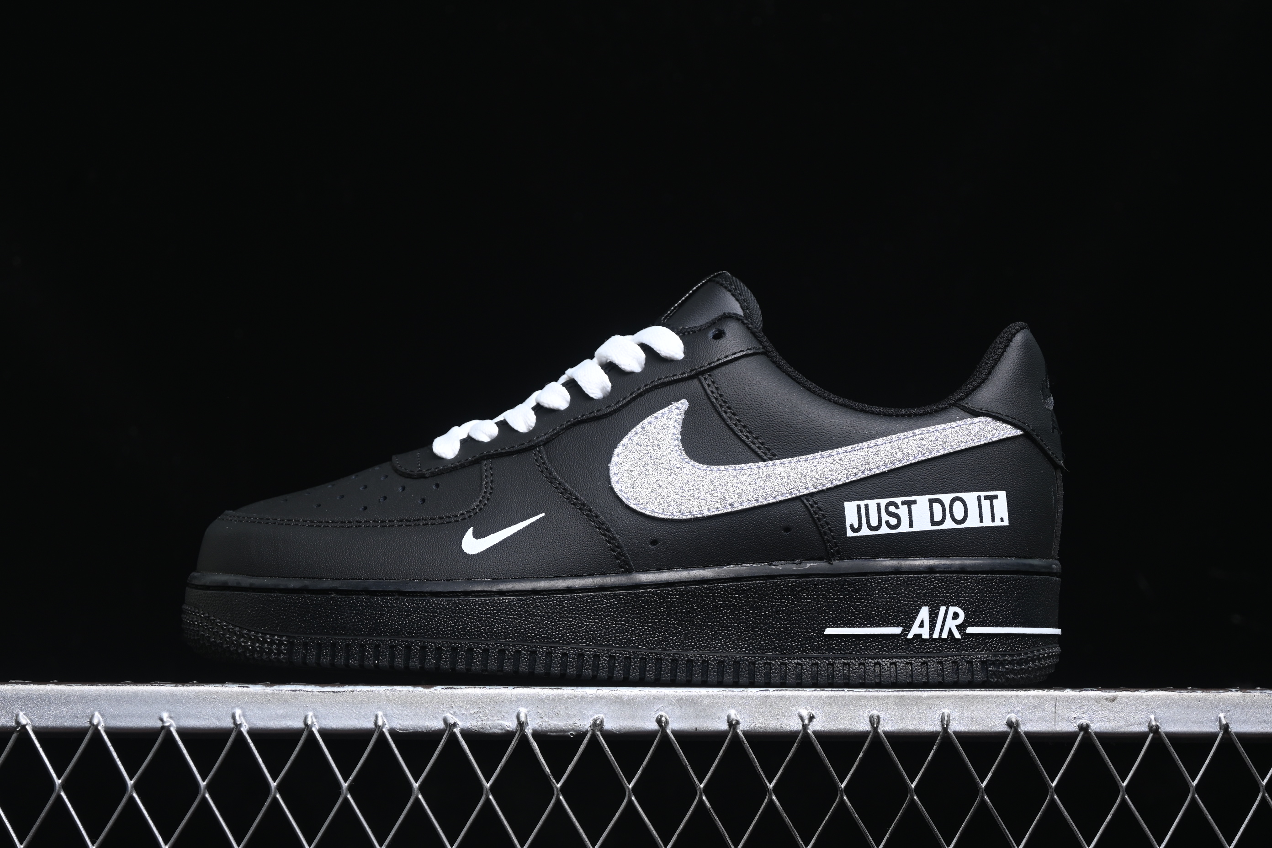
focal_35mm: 75
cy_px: 424
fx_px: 2650
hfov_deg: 27.0
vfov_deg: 18.2
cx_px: 636
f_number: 6.3
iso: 160
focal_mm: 50
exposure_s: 1/60
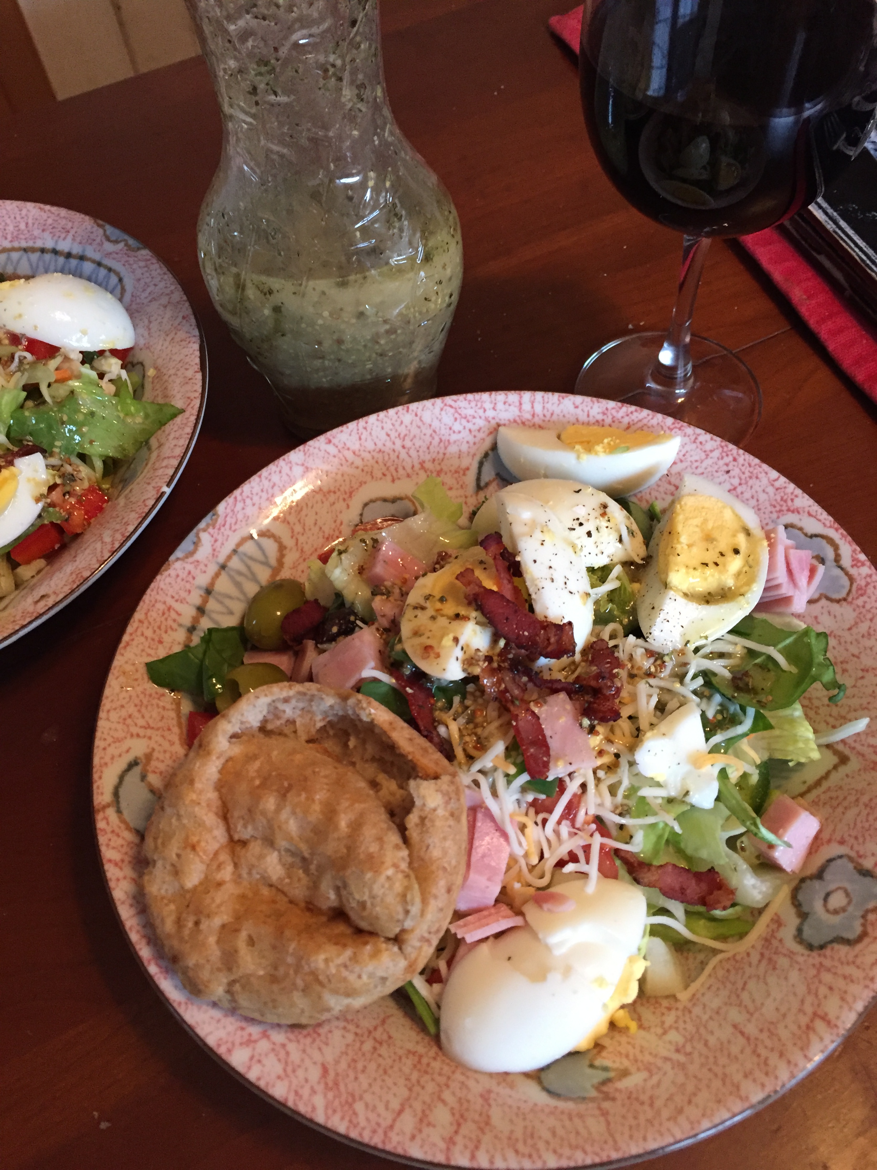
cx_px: 438
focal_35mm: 29
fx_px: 980
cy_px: 585
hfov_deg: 48.2
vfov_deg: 61.7
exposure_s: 1/30
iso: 200
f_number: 2.2
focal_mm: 4.15
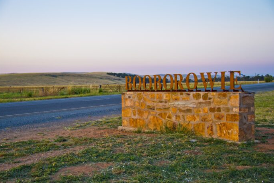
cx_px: 137
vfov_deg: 23.8
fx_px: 434
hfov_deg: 35.0
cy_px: 92
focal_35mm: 57
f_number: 5
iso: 50
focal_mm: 56
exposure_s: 1/8
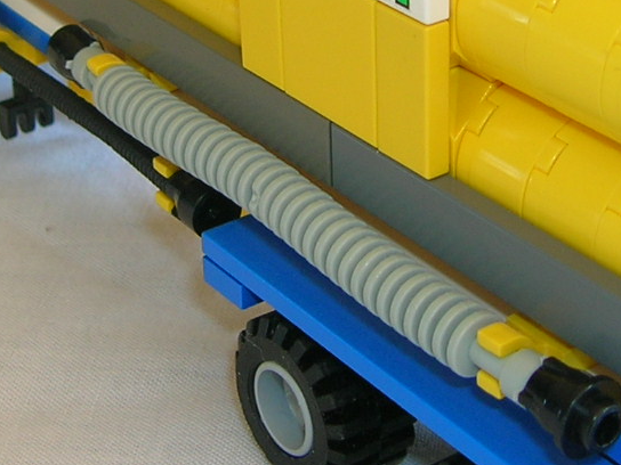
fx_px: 1794
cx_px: 250
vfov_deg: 14.5
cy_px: -2
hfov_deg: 19.6
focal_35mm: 100
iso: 50
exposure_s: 1/37.5
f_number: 2.9
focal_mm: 5.7
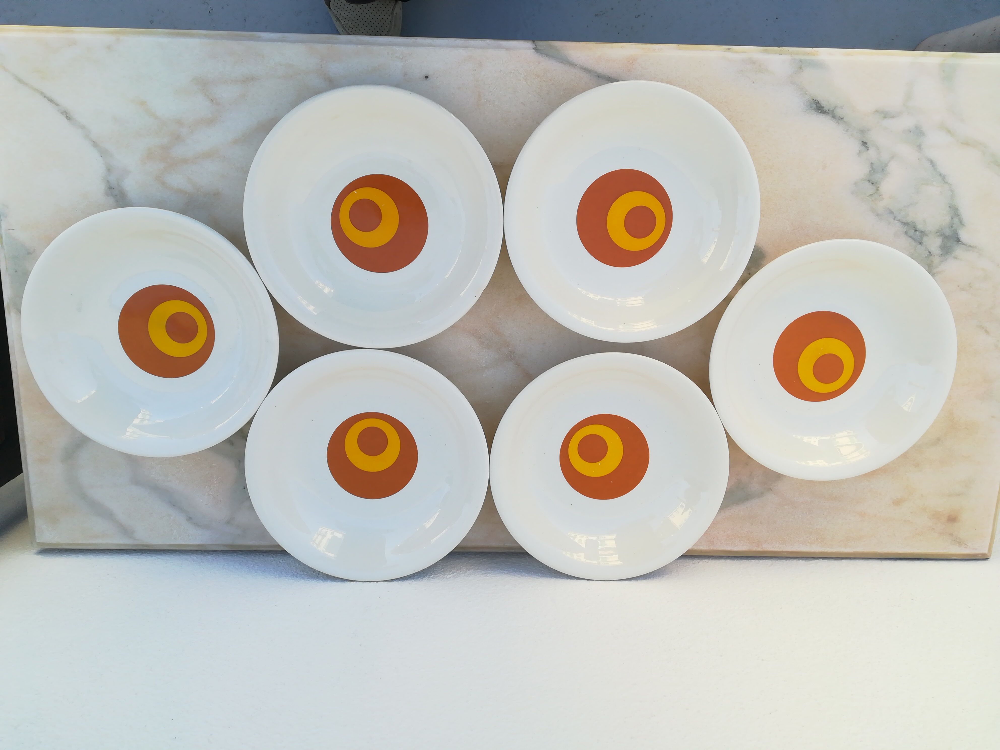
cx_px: 500
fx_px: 751
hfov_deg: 67.3
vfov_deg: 53.1
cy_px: 375
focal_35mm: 26
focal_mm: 3.83
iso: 50
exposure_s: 1/247
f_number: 2.2
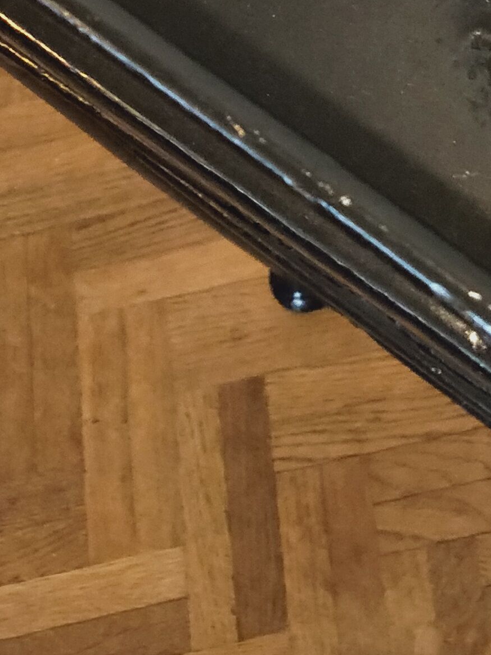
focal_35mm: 91
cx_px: 692
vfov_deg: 17.2
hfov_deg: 15.2
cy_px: -560
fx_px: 1722
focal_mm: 3.99
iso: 475
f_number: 1.7
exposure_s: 1/25
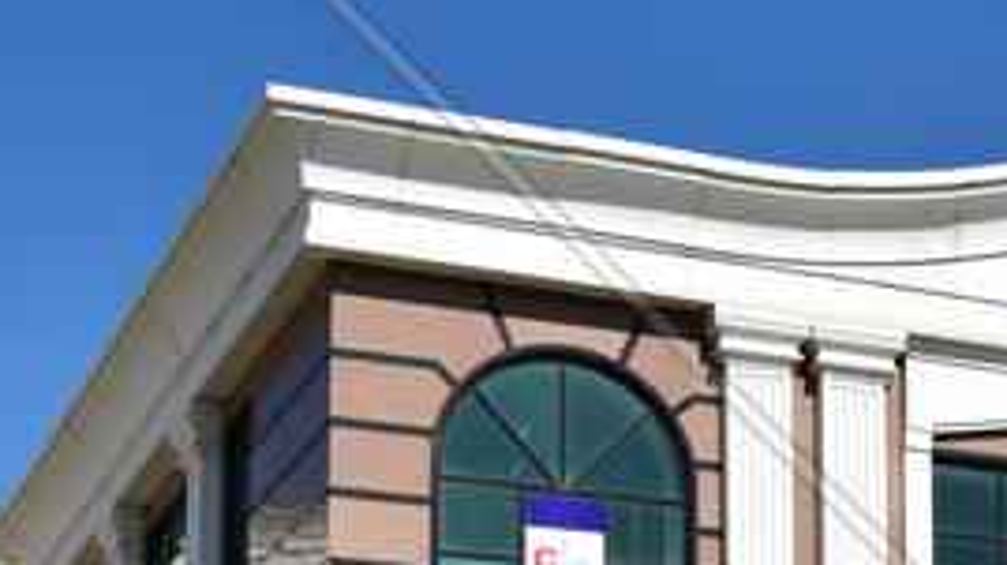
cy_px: 902
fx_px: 3256
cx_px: 1235
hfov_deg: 16.8
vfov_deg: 9.6
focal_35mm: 122
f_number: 9
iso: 250
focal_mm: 24
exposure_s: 1/640
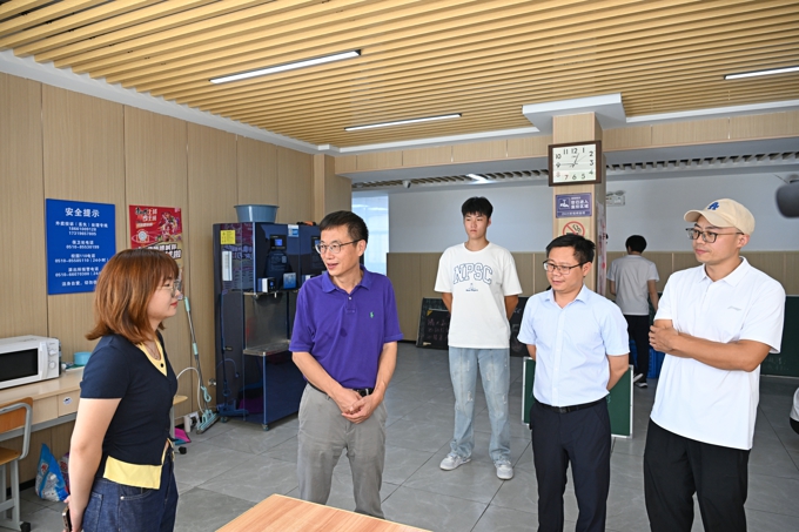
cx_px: 400
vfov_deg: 53.1
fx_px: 533
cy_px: 266
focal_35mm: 24
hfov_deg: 73.8
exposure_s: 1/160
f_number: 4
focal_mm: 24
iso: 1000
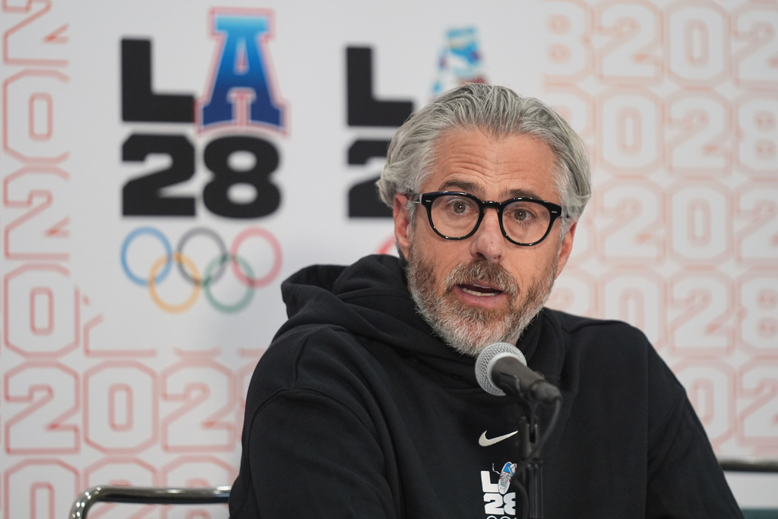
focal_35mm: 200
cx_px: 389
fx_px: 4323
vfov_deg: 6.9
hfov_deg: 10.3
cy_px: 260
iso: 2000
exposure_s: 1/250
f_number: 2.8
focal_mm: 200
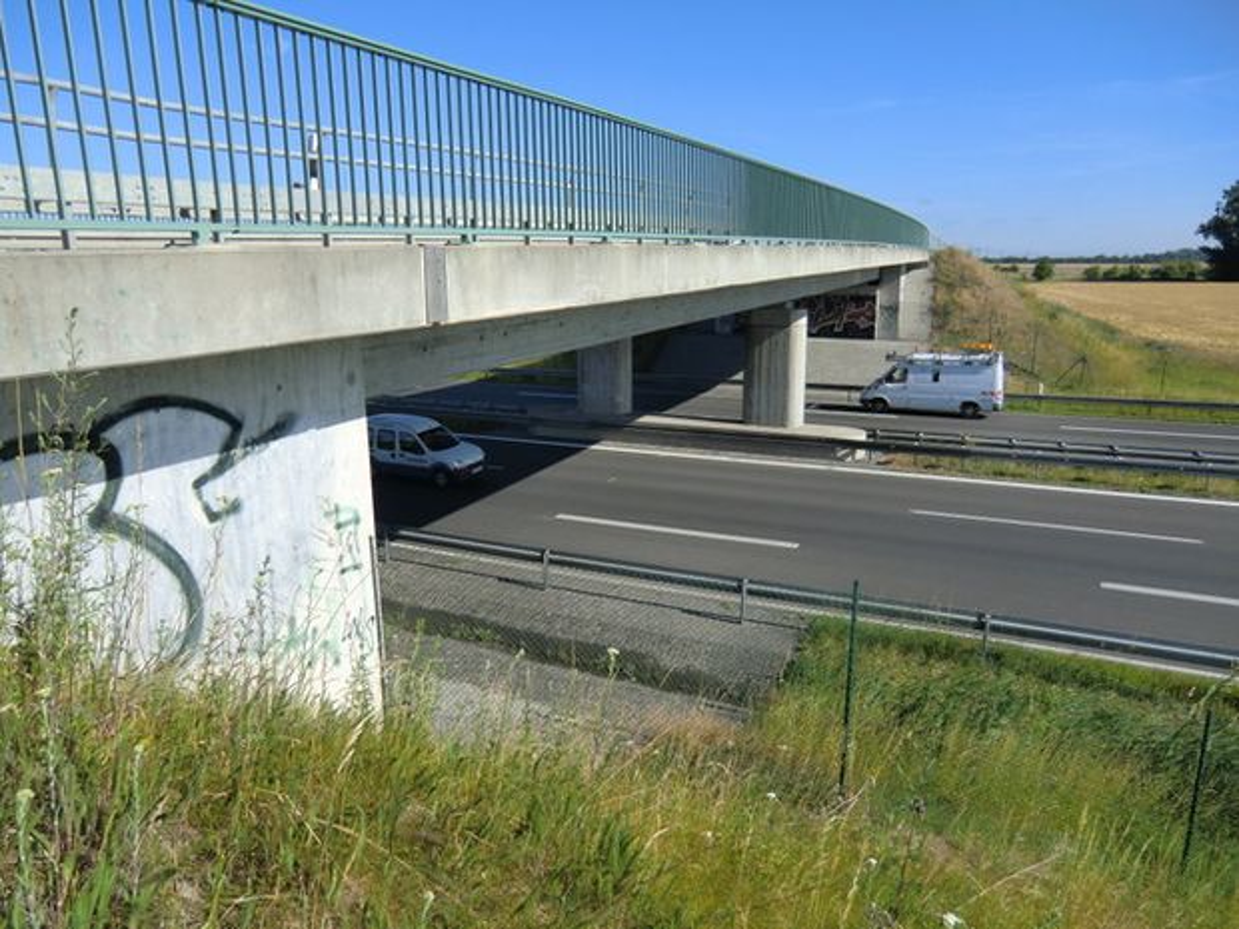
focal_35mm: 24
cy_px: 464
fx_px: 859
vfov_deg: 56.8
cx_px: 620
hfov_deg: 71.6
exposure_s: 1/800
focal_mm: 4.3
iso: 64
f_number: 3.2
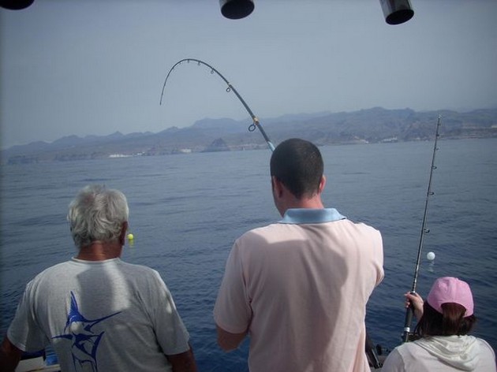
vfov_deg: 38.6
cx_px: 248
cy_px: 186
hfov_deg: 50.2
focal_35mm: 37
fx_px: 531
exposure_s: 1/439
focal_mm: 6.2
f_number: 5.6
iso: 64
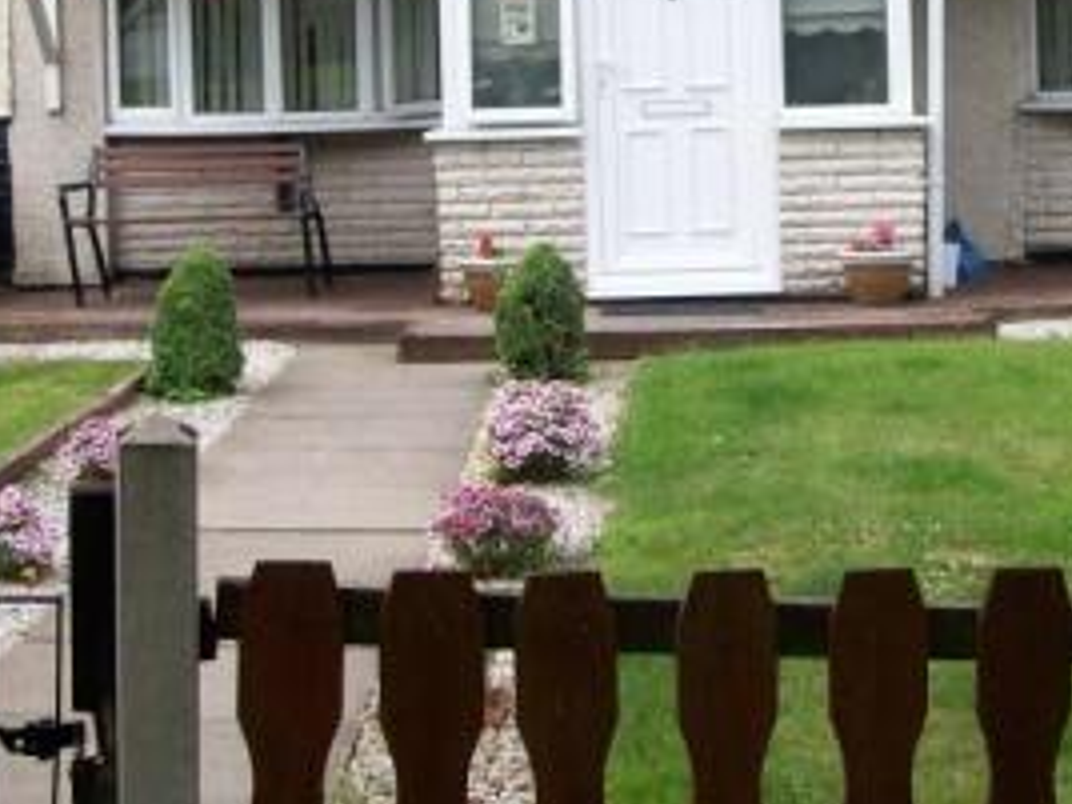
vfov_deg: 19.3
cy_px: -18
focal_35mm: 74
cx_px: 730
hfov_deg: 26.2
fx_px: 2292
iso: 64
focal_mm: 5.7
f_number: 2.8
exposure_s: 1/378
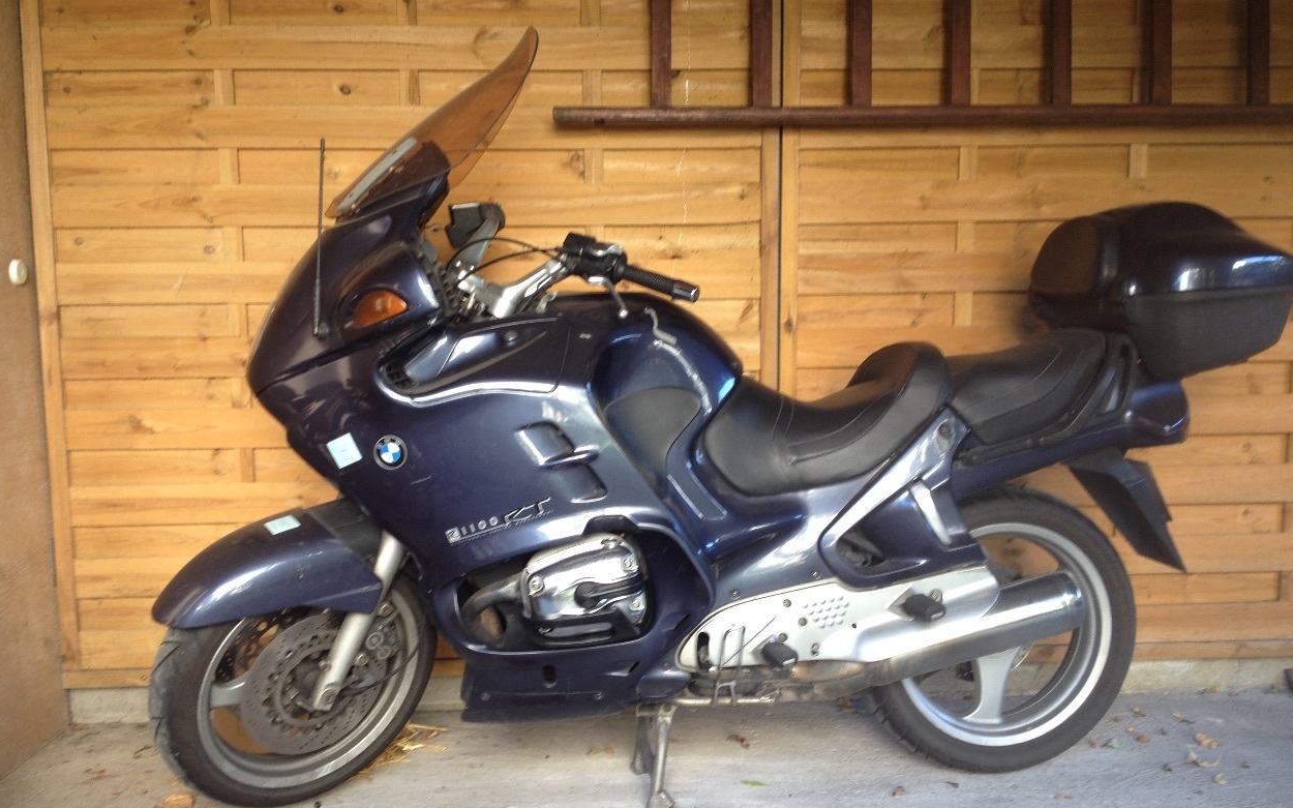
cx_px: 641
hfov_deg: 51.5
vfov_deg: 33.5
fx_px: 1339
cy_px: 465
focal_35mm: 38
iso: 50
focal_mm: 4.28
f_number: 2.4
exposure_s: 1/30
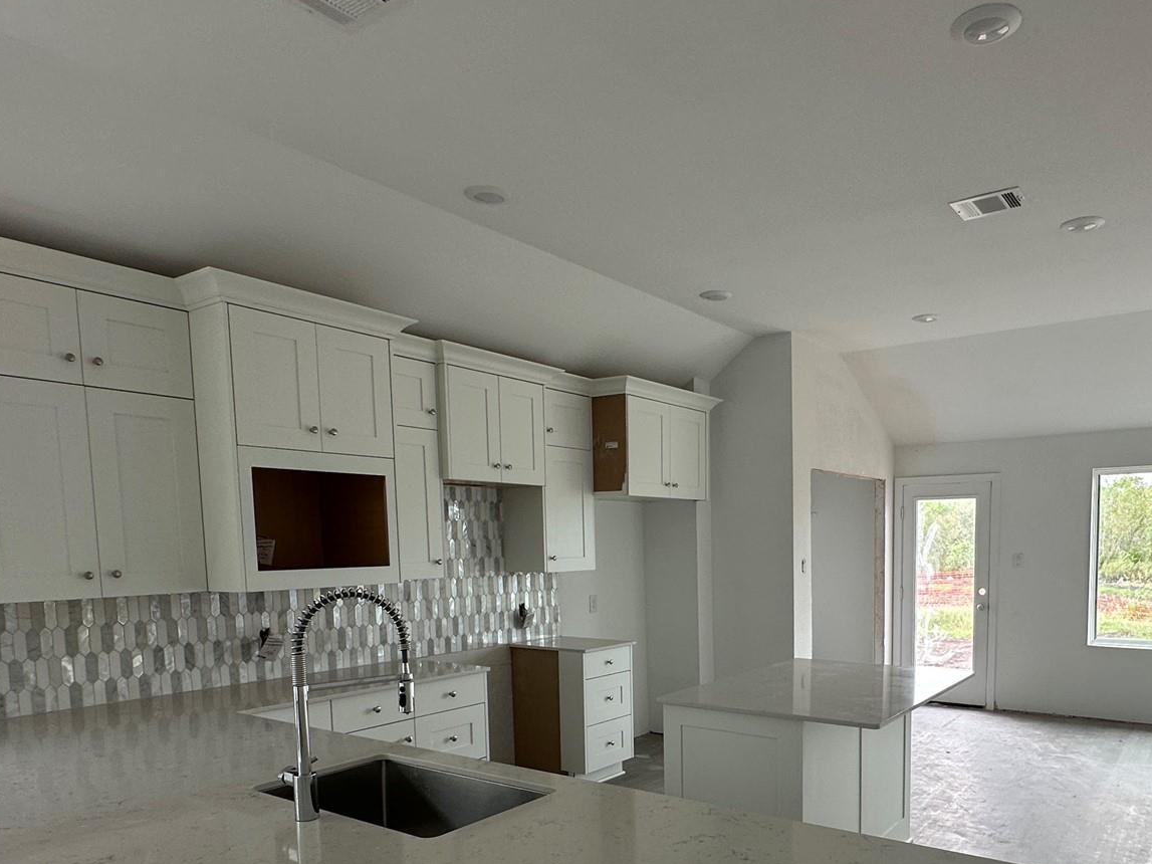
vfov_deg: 53.1
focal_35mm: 25
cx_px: 711
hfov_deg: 68.4
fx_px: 832
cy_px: 619
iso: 64
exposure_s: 1/99
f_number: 2.2
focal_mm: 2.22
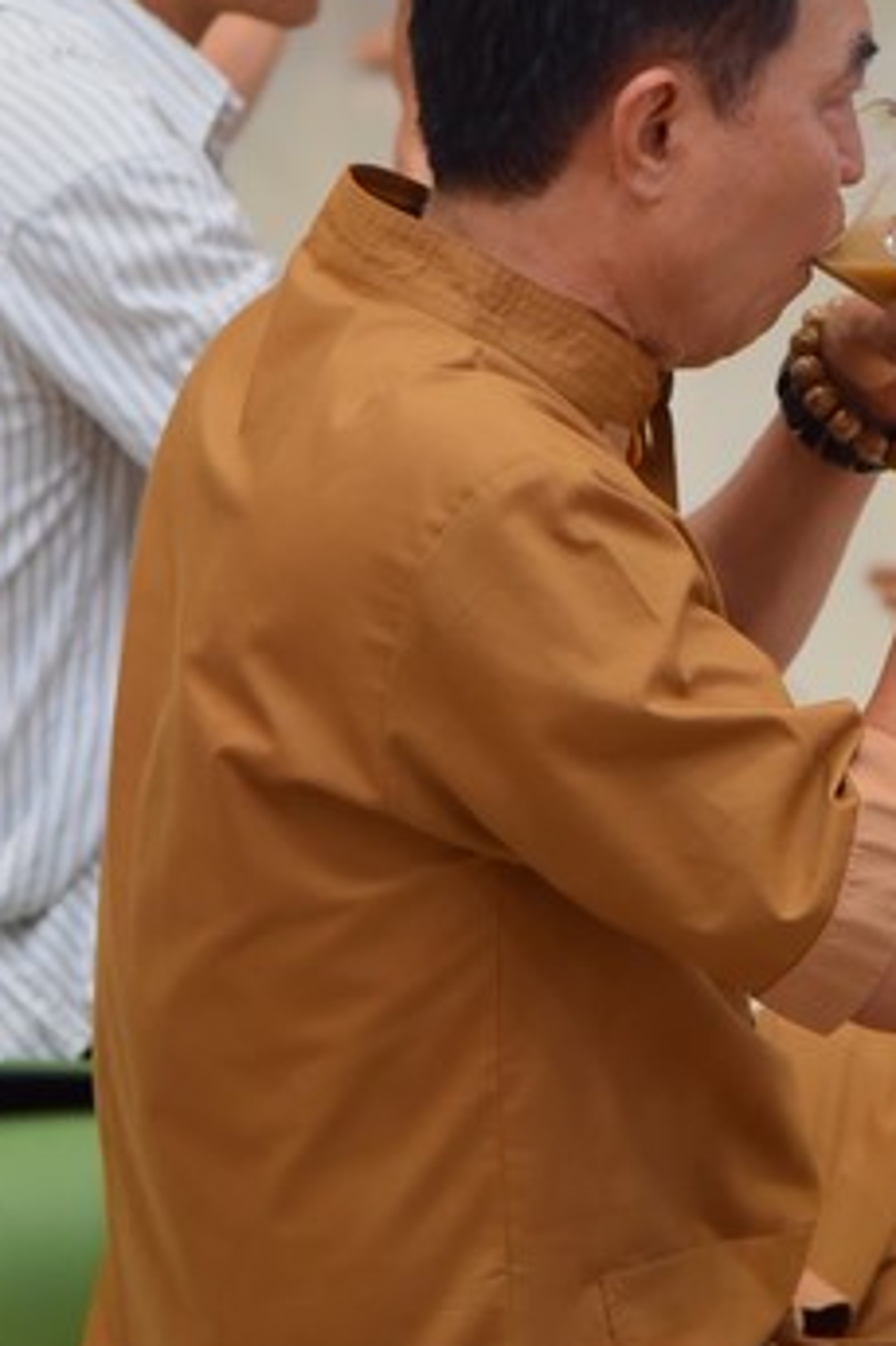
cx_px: 601
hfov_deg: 6.0
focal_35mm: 227
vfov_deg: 9.1
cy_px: 485
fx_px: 8483
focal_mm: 120
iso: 1250
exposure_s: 1/125
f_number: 5
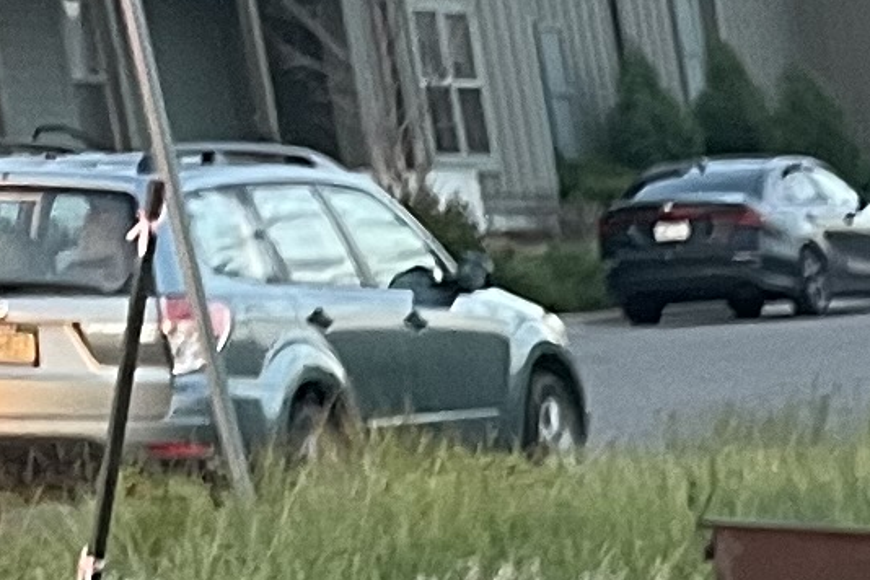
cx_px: 2993
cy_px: 2245
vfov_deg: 5.8
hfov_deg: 8.0
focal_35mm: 204
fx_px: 4930
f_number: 1.6
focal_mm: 4.2
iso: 125
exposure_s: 1/88
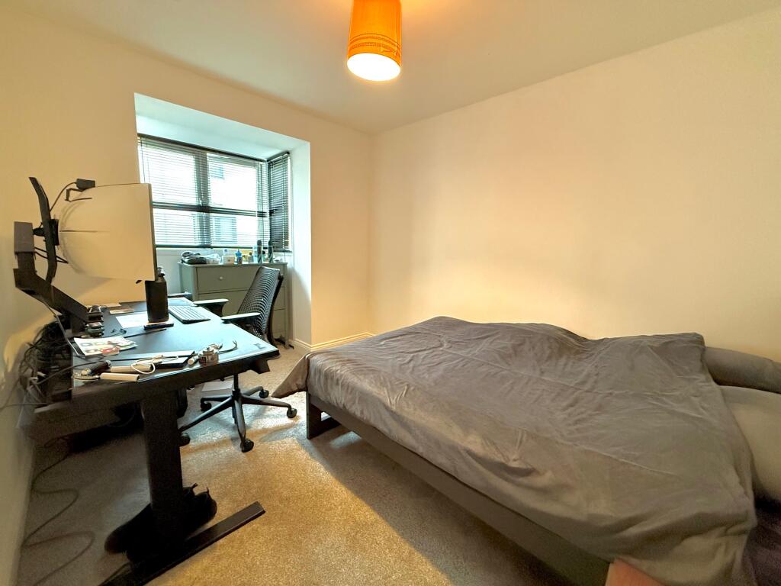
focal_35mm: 14
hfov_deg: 102.1
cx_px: 390
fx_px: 316
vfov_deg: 85.7
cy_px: 293
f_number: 2.2
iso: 640
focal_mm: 2.22
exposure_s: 1/59
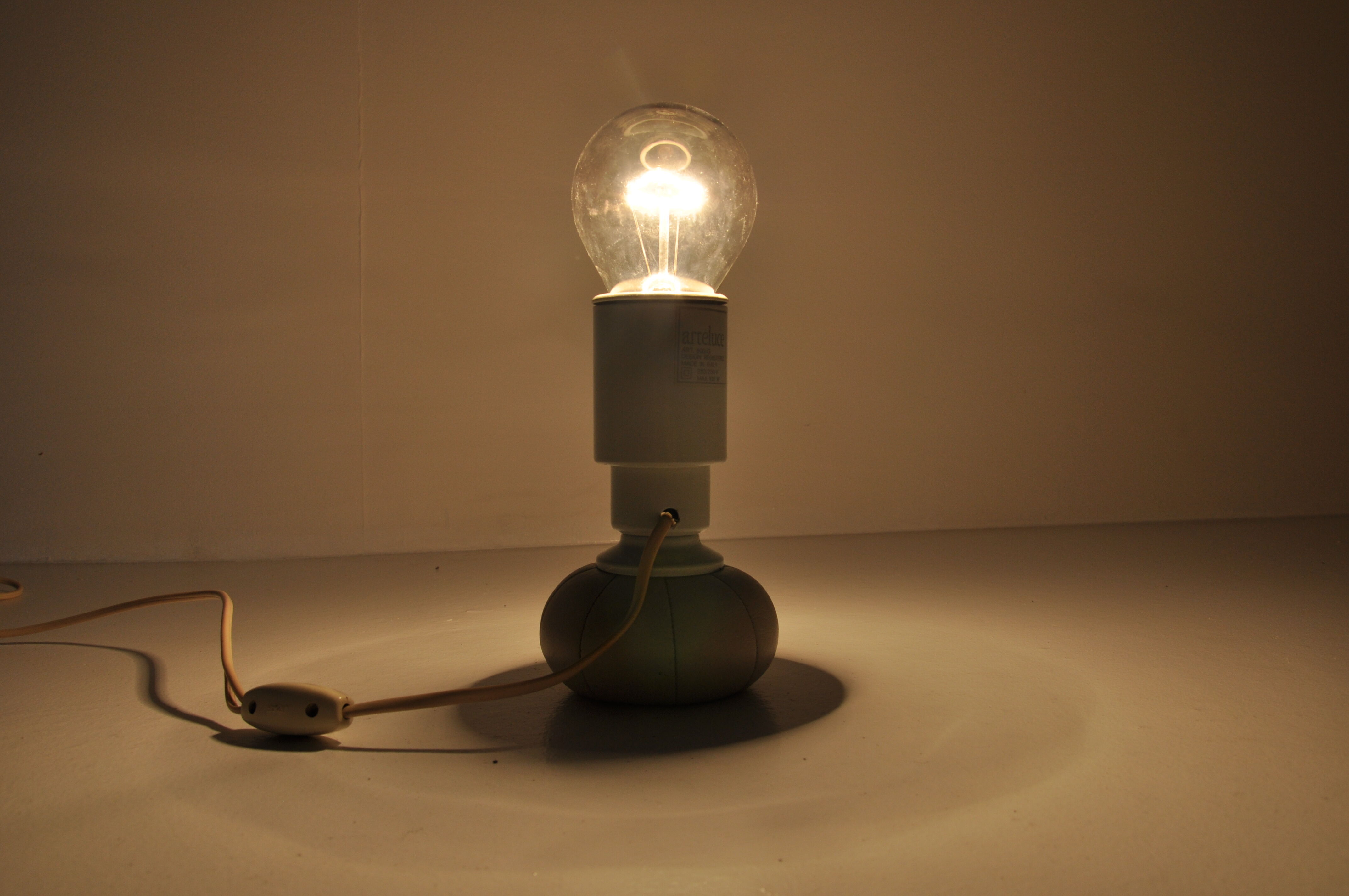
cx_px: 674
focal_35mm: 27
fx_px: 1011
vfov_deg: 47.8
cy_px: 448
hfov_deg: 67.4
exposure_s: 1/80
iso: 200
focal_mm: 18
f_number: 9
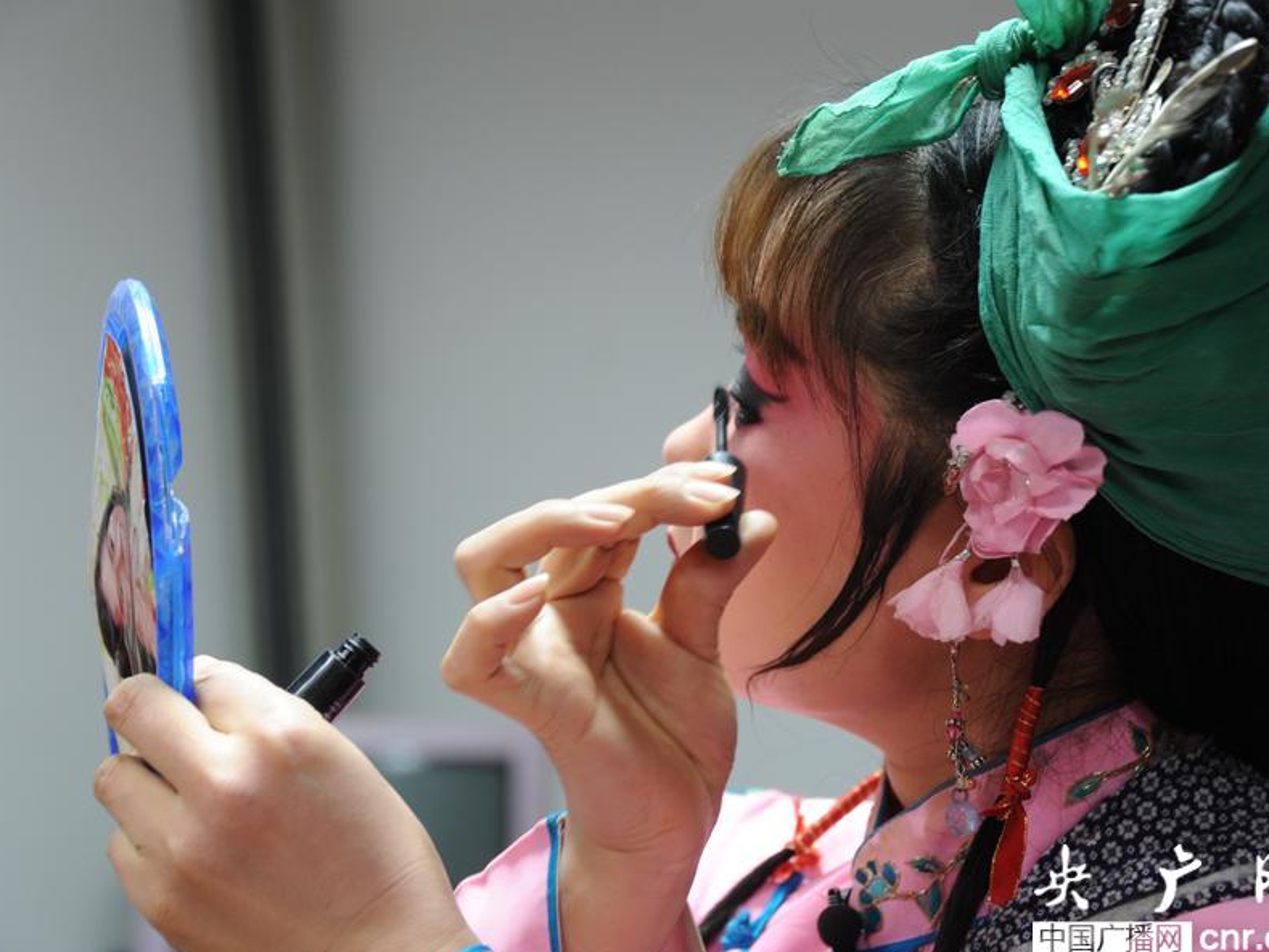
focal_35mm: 115
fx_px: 4216
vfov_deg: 12.9
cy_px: 479
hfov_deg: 17.1
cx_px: 586
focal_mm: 105
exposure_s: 1/13
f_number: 5.3
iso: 1000
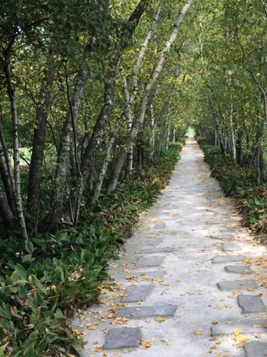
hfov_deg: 28.4
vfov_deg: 38.2
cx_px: 217
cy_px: 163
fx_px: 515
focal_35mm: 50
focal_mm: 4.15
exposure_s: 1/120
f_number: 2.2
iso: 40
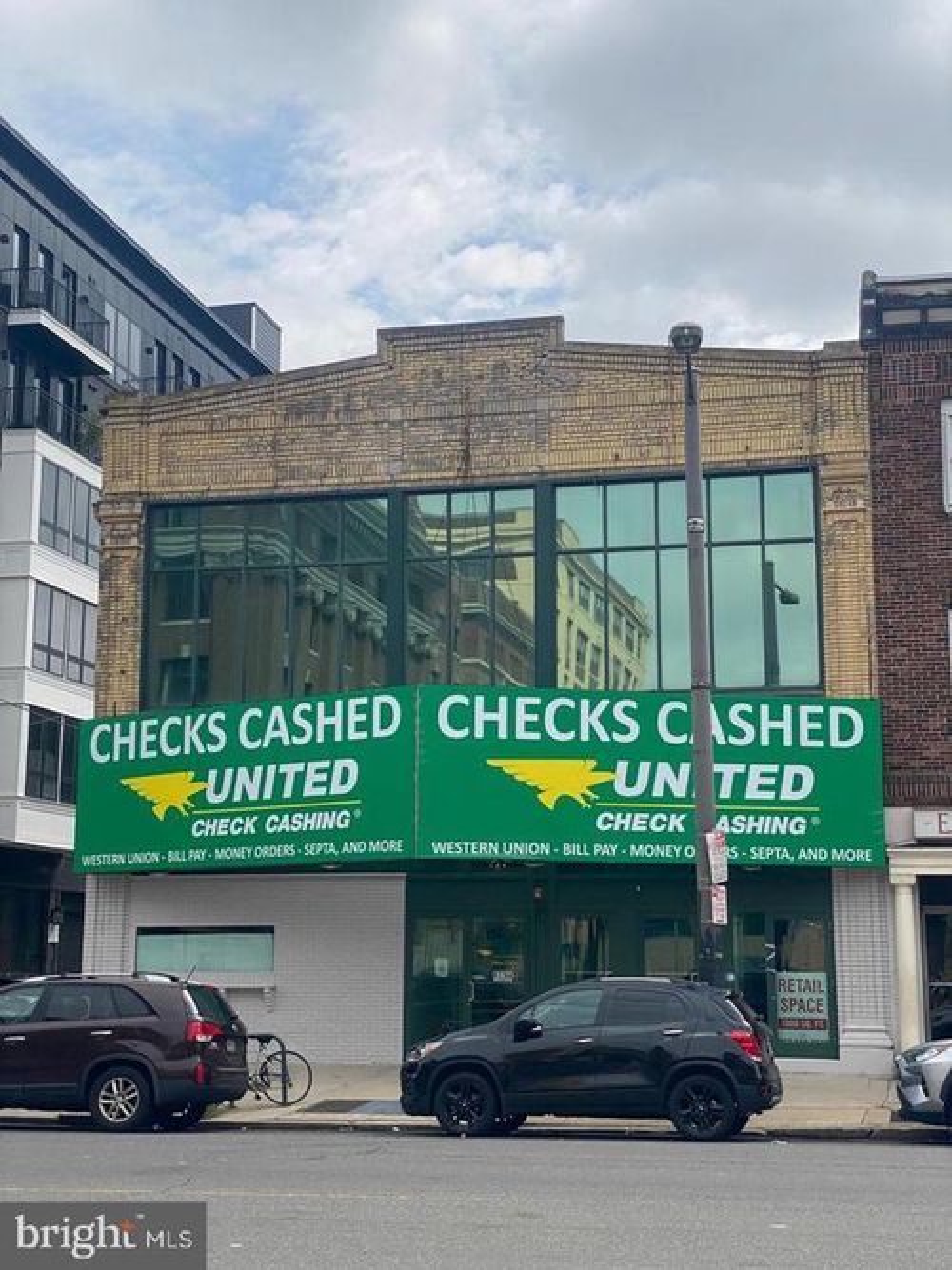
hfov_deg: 28.0
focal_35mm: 52
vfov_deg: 36.8
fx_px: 1907
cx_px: 476
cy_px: 635
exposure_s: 1/3195
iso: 20
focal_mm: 6
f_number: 2
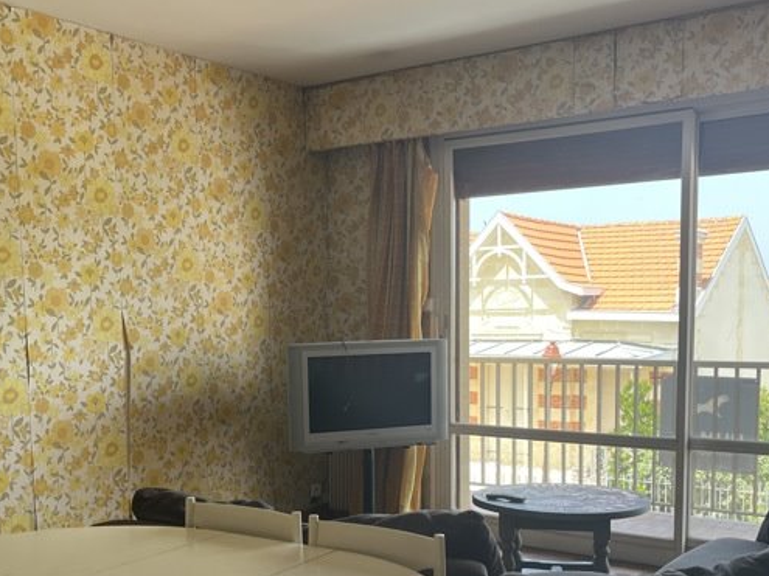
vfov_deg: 33.8
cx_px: 382
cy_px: 410
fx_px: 933
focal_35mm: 42
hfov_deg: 44.8
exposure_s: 1/283
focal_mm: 5.1
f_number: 1.6
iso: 40
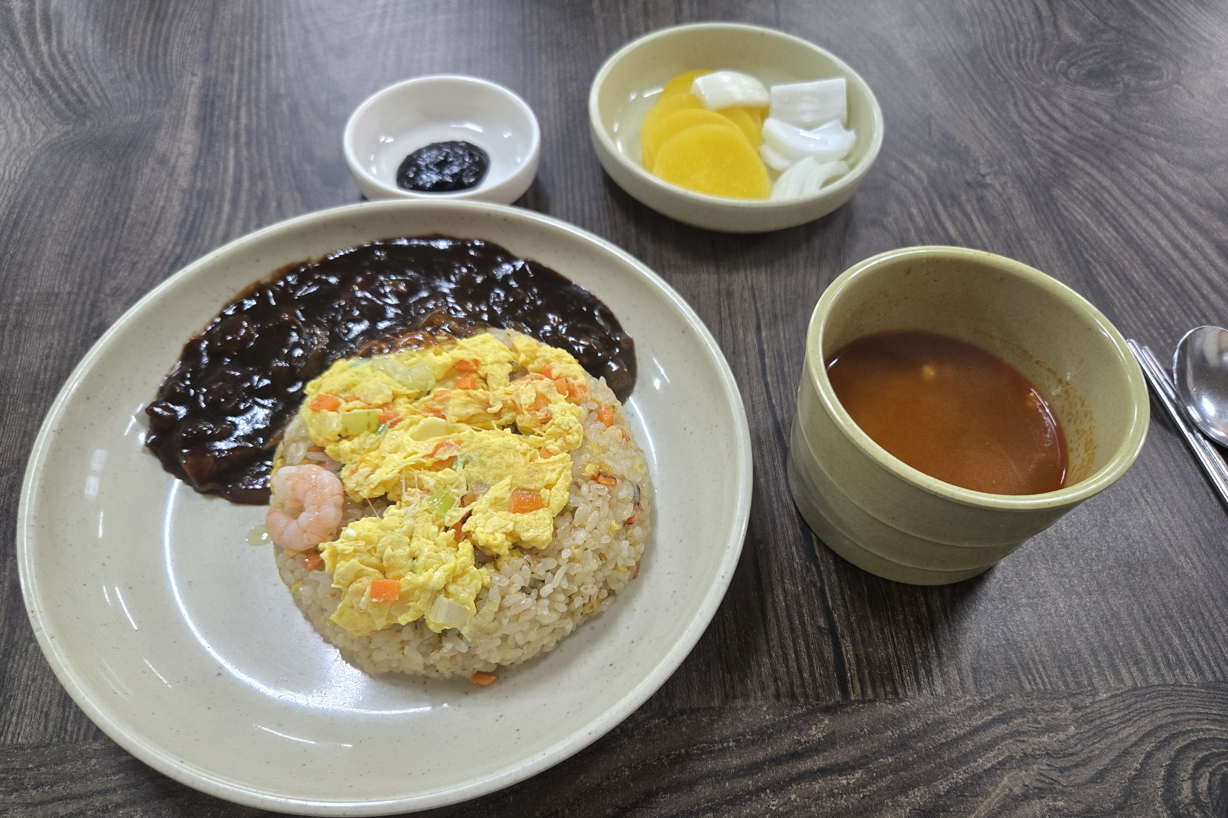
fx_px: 819
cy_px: 451
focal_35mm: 24
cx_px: 615
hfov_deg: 73.7
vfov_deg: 53.0
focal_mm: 5.4
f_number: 1.8
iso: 200
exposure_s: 1/120
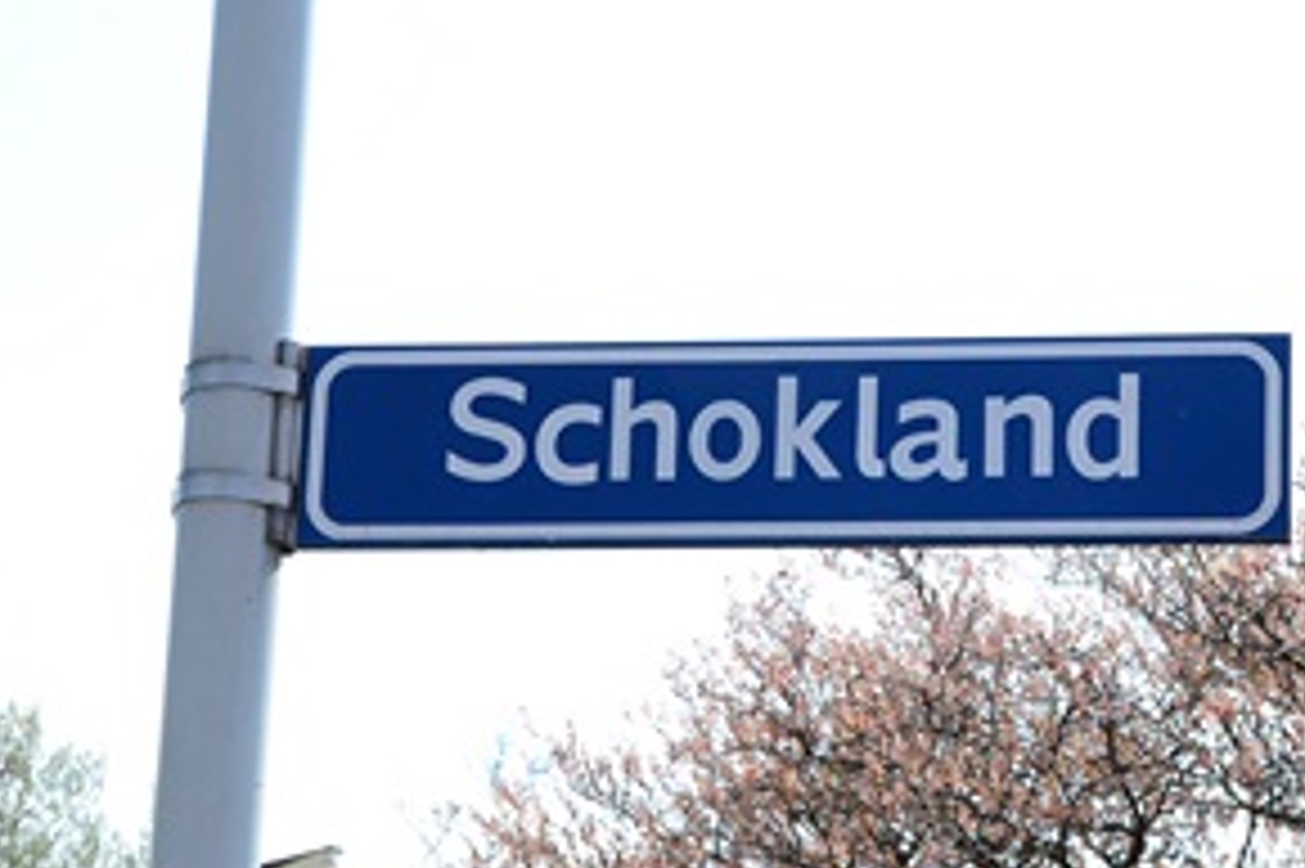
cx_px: 806
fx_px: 4275
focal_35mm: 118
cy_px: 526
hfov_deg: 17.3
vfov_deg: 11.6
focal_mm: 38
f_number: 13
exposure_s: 1/640
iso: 800
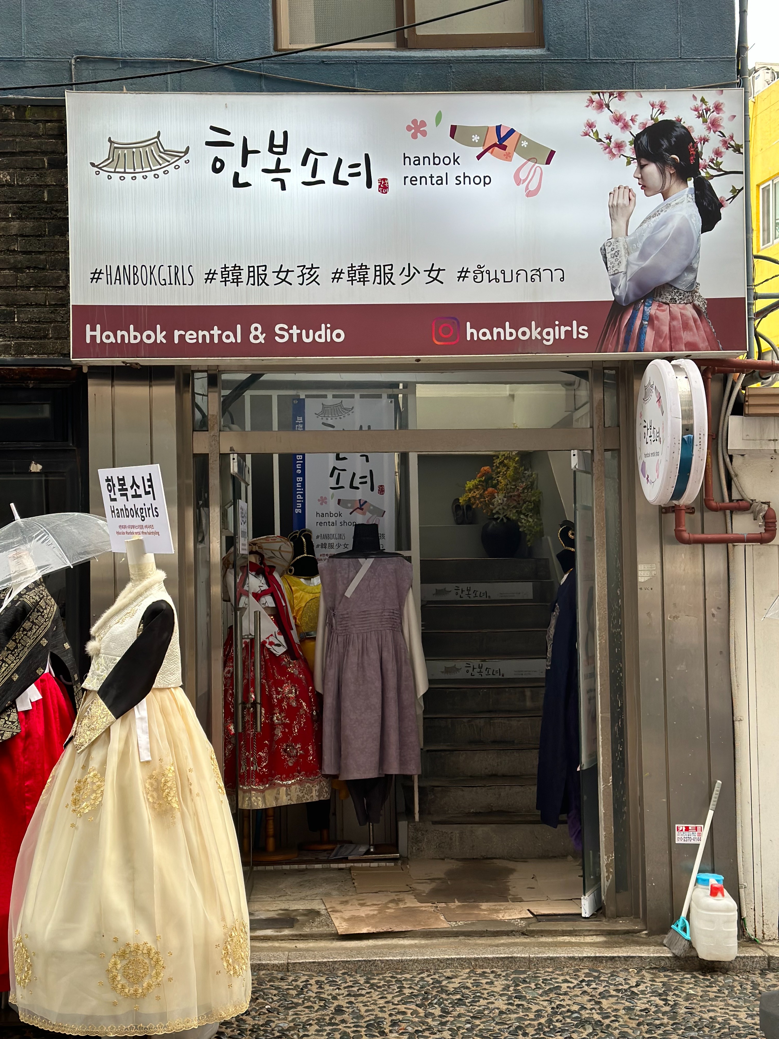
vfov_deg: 39.7
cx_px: 390
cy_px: 520
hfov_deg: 30.3
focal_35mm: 48
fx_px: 1440
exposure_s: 1/350
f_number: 1.78
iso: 80
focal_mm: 6.86
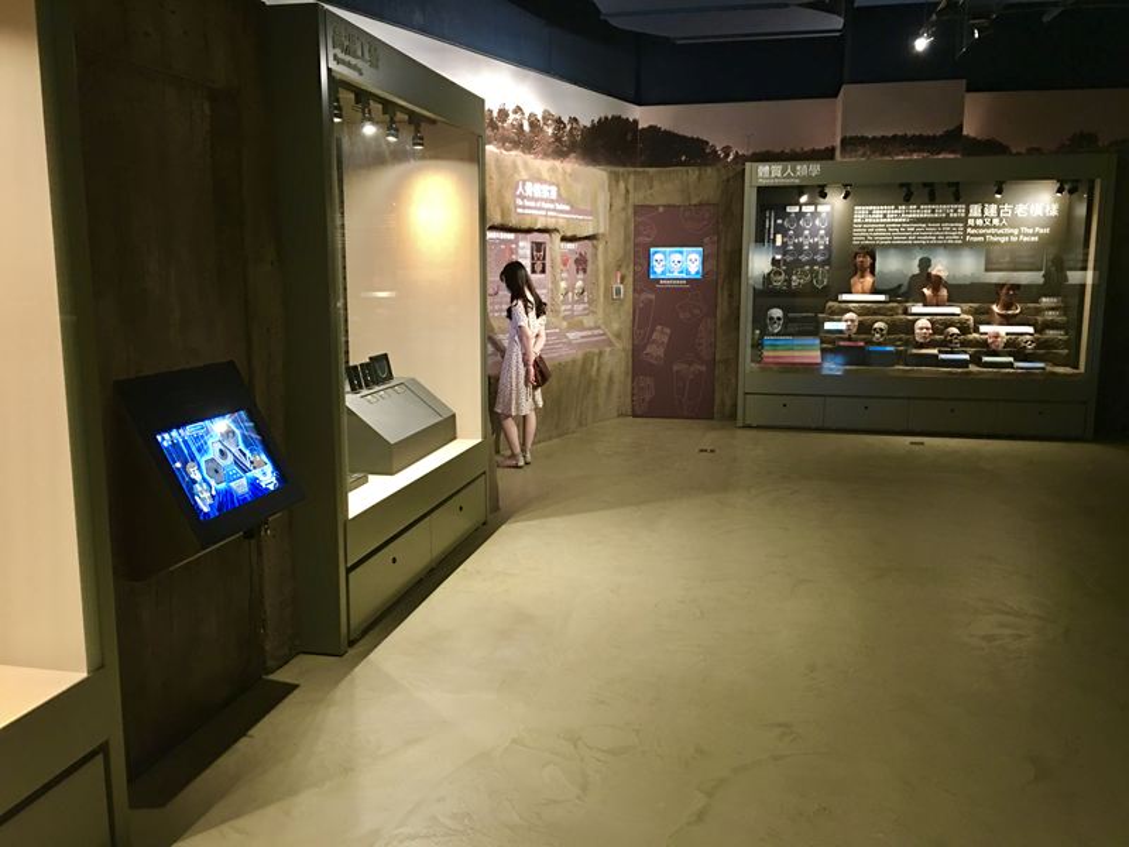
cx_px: 564
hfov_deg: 61.7
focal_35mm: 29
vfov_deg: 48.2
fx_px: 946
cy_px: 424
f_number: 2.2
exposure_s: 1/4
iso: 50
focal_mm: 4.15
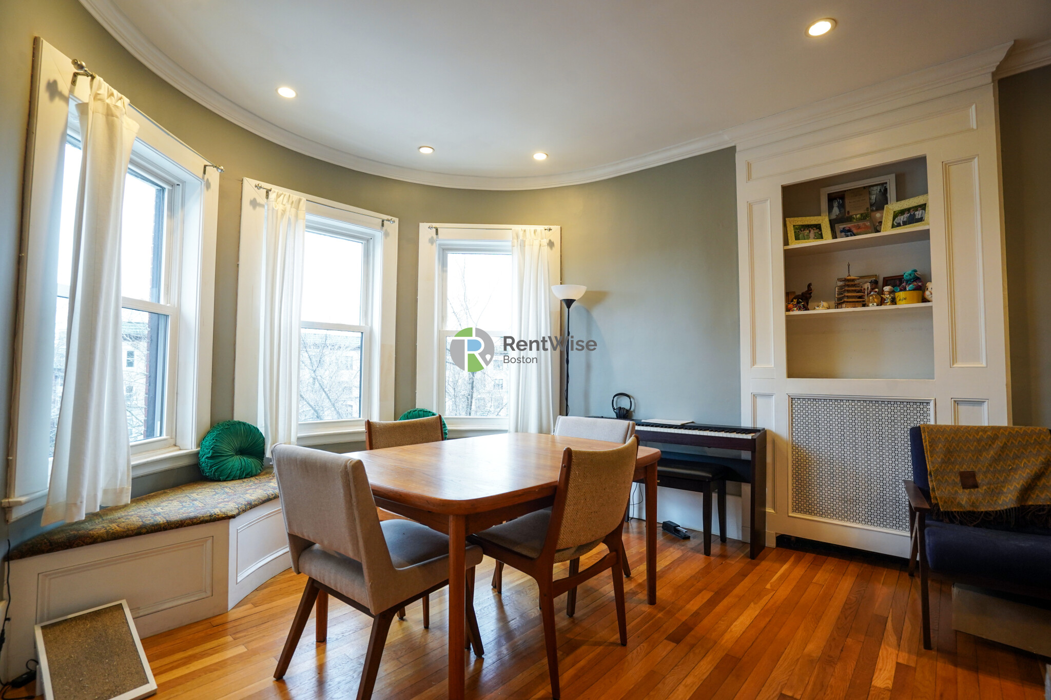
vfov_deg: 73.7
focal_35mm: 16
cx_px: 526
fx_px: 467
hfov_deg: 96.7
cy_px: 350
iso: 1000
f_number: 6.3
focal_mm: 16
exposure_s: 1/30
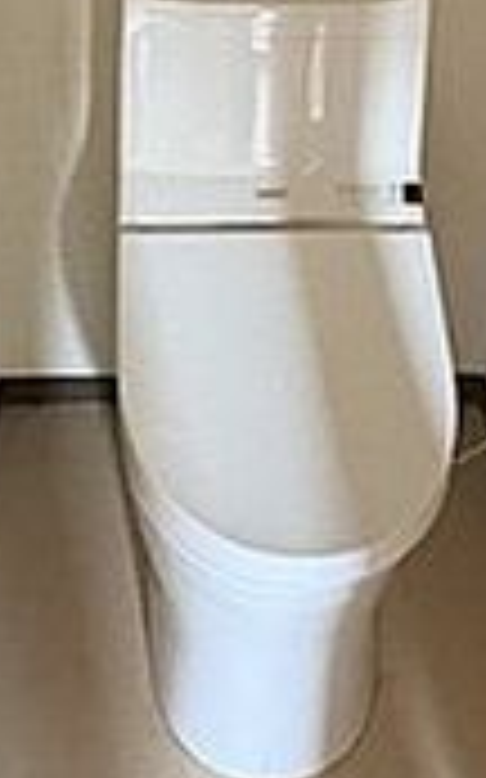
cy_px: 247
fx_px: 1167
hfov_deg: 23.5
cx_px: 216
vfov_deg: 36.5
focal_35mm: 55
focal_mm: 2.22
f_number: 2.2
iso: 1000
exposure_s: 1/32
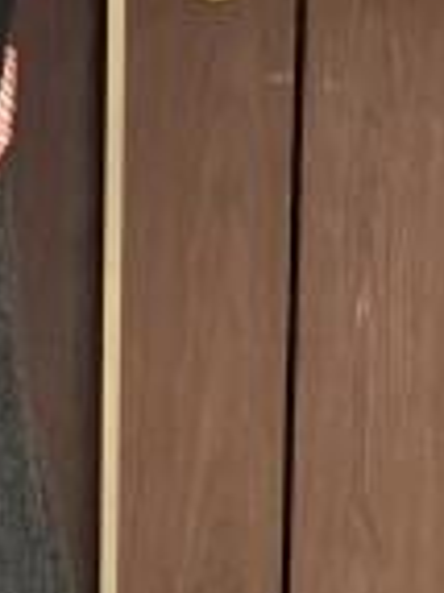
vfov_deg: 12.1
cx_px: -224
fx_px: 2244
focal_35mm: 131
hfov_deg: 10.9
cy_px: -834
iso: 100
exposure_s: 1/68
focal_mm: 4.25
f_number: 1.8
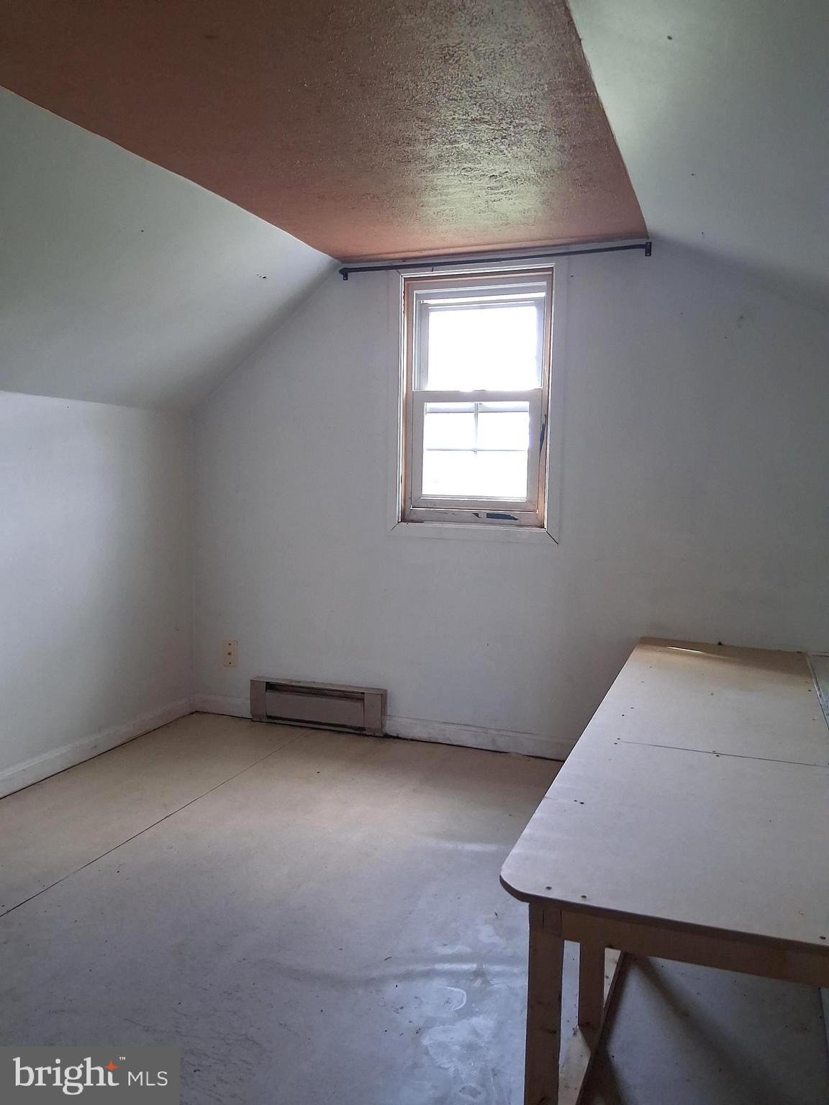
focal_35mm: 26
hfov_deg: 53.1
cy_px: 552
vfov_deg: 67.3
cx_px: 414
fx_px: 830
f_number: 1.8
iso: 250
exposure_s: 1/120
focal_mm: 3.98
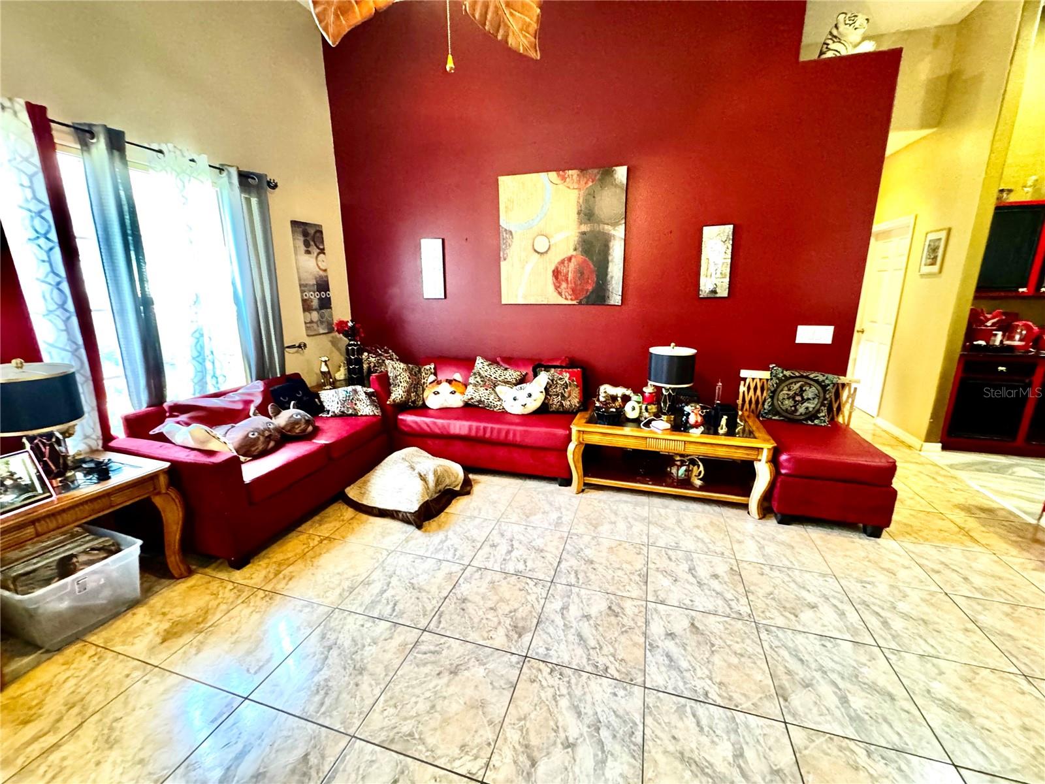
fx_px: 423
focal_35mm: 14
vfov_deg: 85.7
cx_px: 522
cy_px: 392
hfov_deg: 102.1
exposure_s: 1/60
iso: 800
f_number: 2.2
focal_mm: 2.22
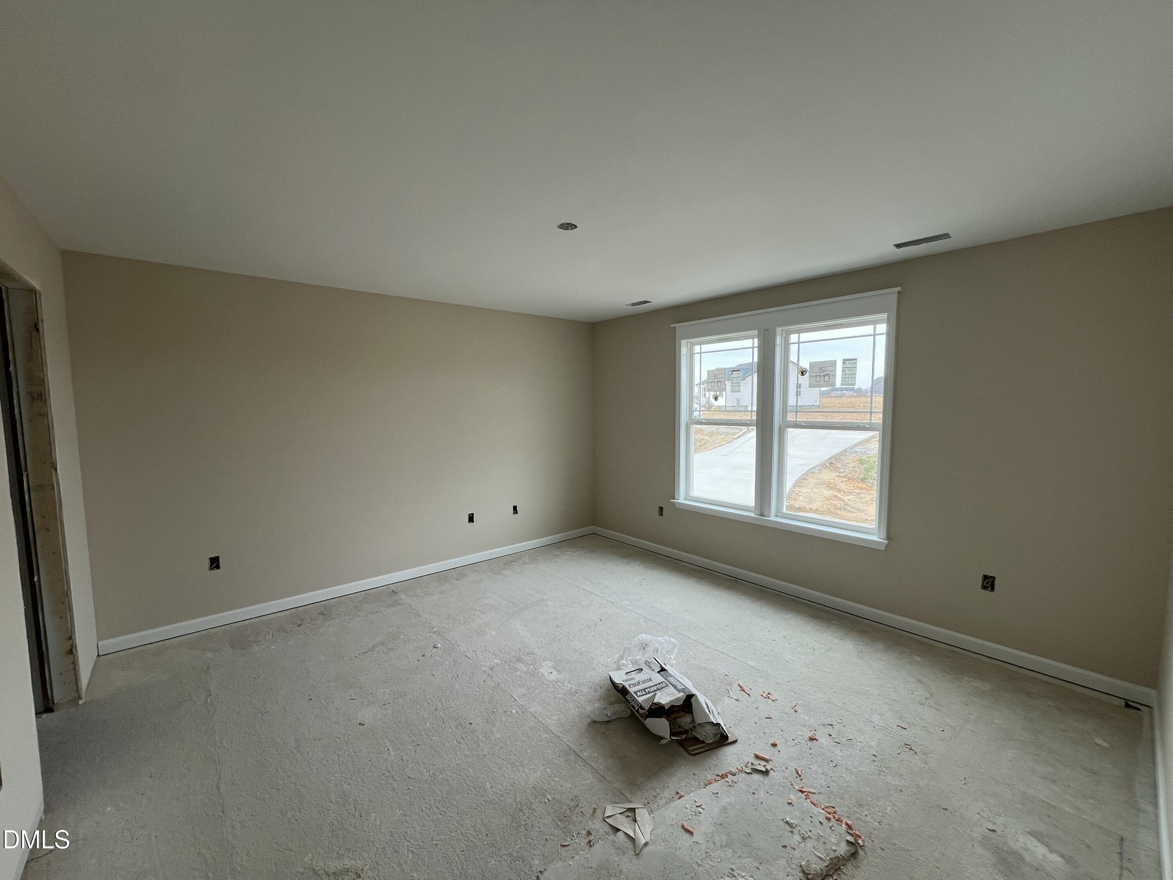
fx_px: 441
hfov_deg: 106.2
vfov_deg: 89.9
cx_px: 586
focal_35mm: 13
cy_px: 440
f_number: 1.8
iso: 32
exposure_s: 1/99
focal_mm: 1.57
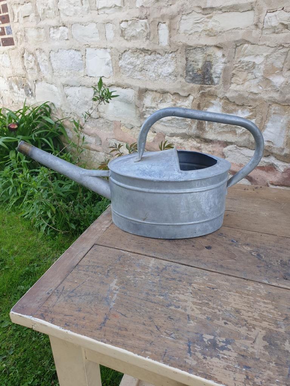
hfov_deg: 53.1
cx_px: 145
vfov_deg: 67.3
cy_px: 193
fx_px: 290
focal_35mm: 26
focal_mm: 4.3
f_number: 2.4
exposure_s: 1/110
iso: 50
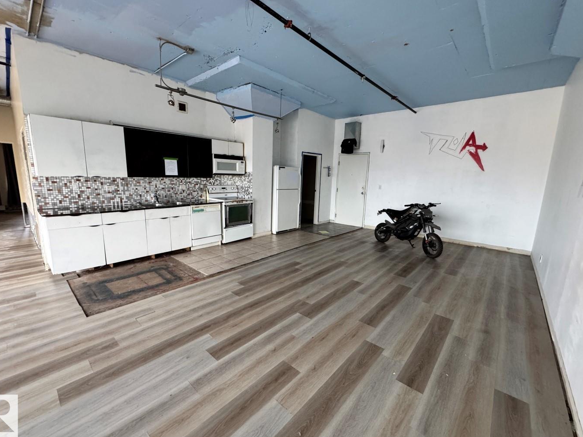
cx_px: 287
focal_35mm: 15
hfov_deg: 98.2
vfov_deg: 81.7
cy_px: 219
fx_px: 253
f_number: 2.2
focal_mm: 2.22
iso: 320
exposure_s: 1/99
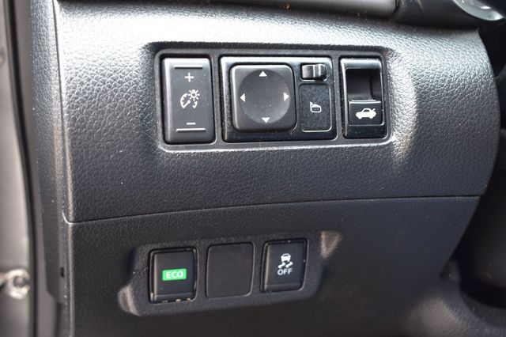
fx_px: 674
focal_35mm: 48
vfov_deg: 28.0
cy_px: 168
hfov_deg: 41.1
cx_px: 253
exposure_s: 1/15
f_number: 6.3
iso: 400
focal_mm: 32
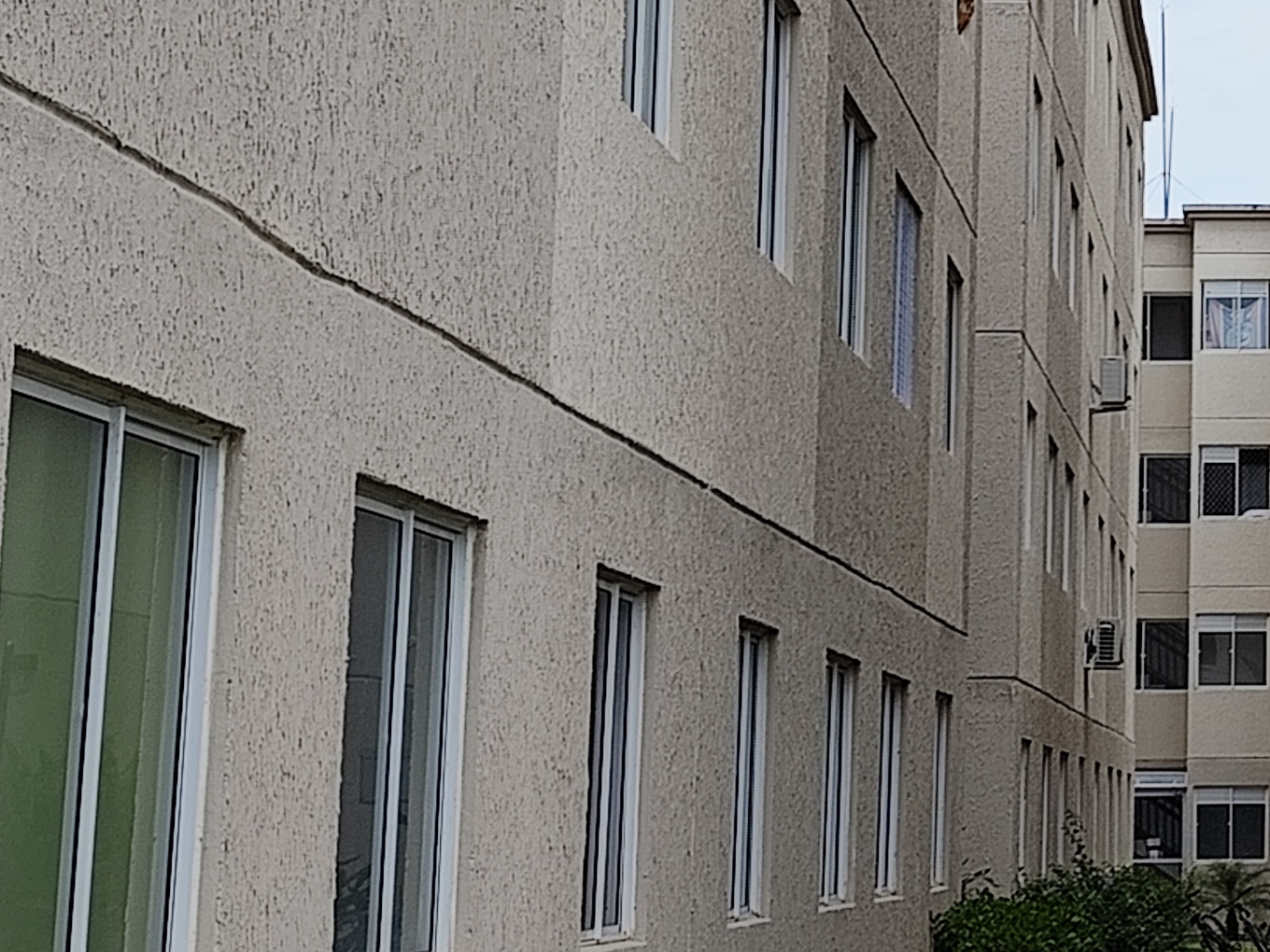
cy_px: -42
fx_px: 4072
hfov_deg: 17.2
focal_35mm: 111
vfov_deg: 13.1
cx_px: 1391
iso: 50
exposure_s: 1/926
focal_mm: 6.14
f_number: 1.65
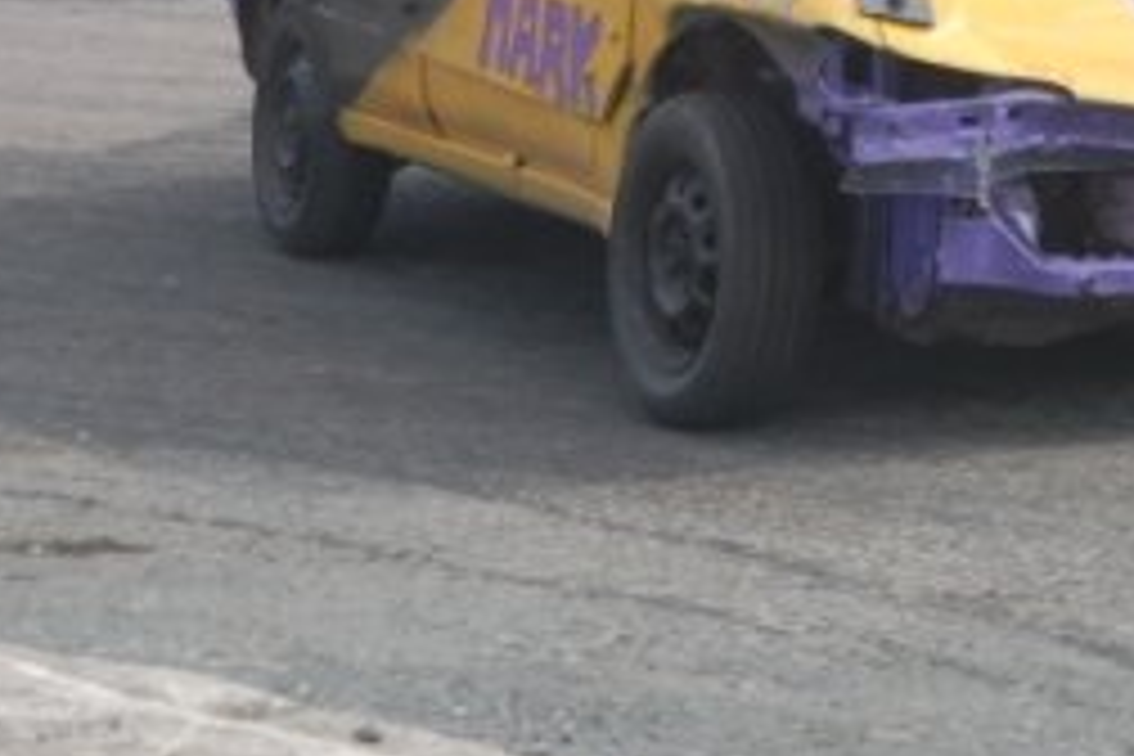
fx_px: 9355
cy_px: -171
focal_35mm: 297
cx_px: 1152
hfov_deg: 6.9
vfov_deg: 4.6
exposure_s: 1/800
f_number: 5.6
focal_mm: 78
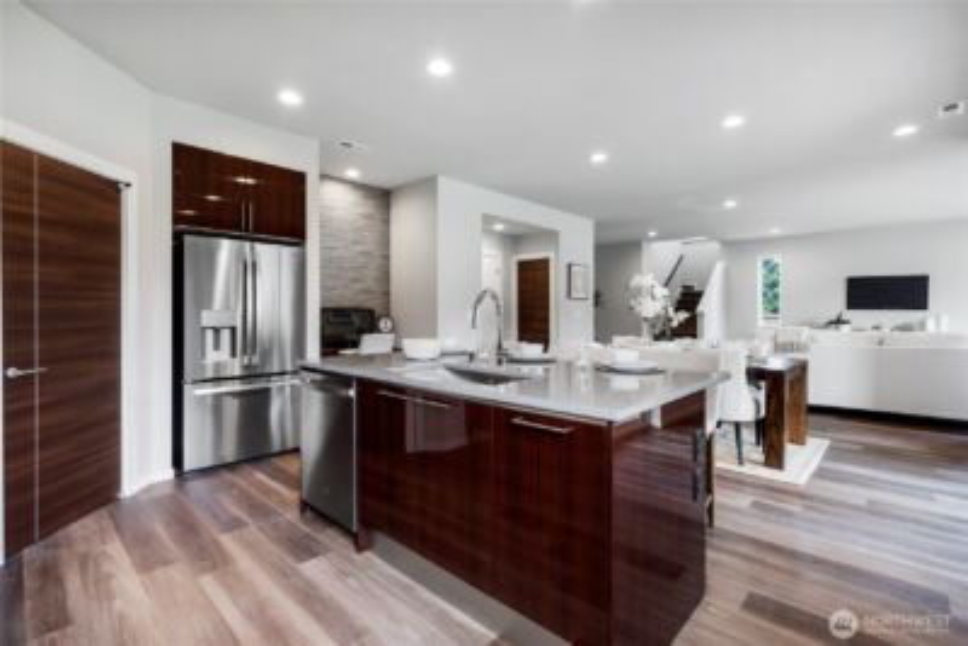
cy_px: 323
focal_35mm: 16
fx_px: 430
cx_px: 484
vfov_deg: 73.8
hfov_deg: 96.7
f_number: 9
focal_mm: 16
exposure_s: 1/15
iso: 640
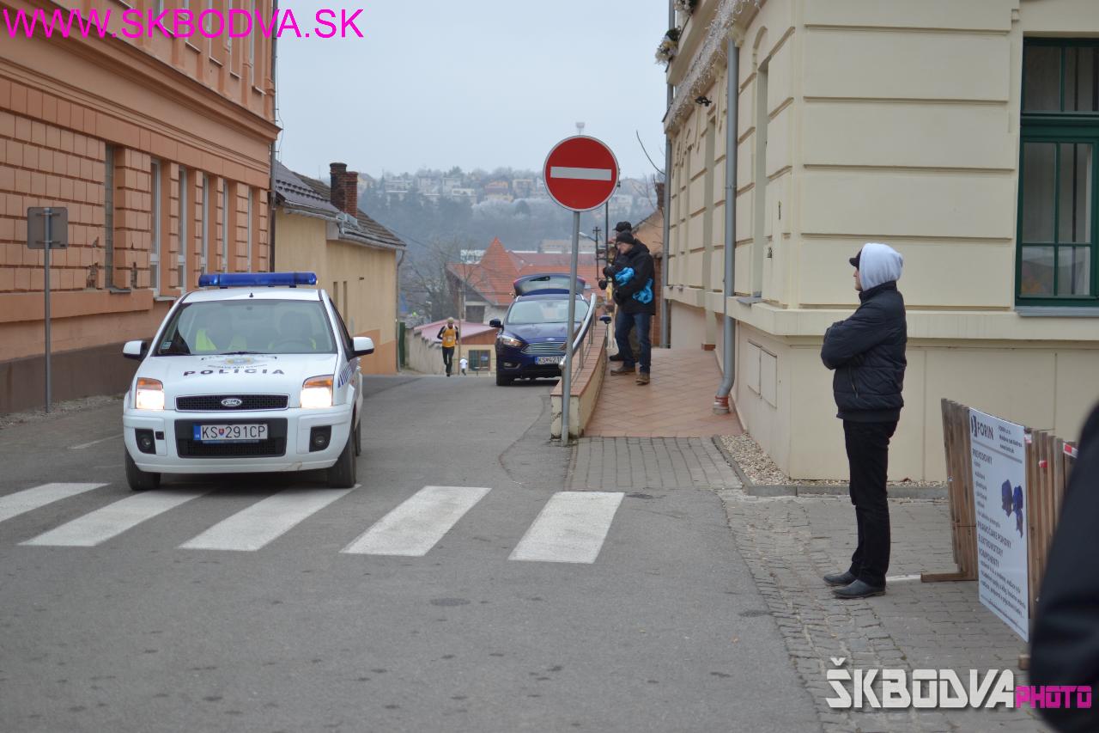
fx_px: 1602
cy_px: 366
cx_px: 550
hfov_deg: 37.9
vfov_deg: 25.7
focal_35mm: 52
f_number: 2
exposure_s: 1/125
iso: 100
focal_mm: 35
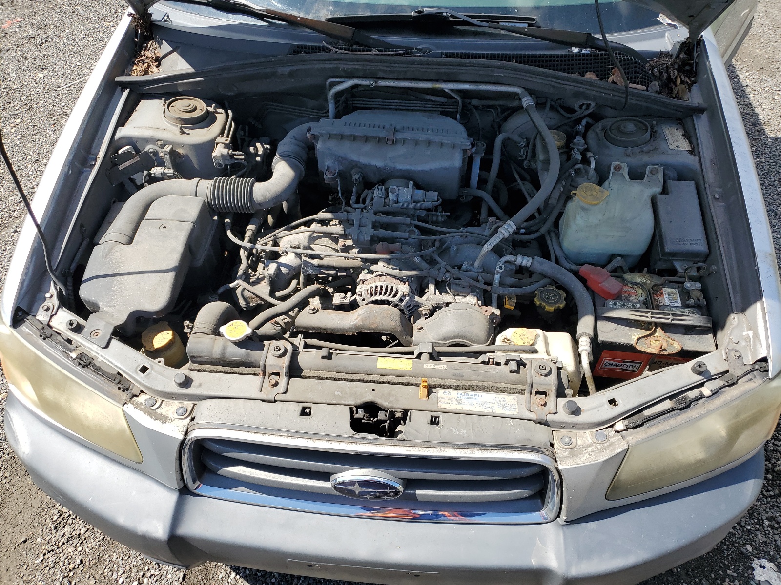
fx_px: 587
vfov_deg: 53.1
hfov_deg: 67.3
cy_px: 292
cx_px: 390
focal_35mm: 26
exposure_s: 1/1667
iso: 50
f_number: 1.5
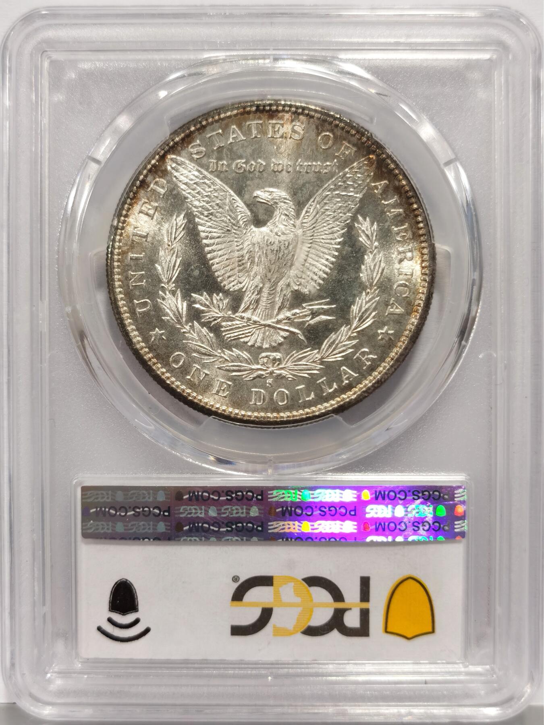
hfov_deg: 27.0
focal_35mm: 54
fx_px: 1131
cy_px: 362
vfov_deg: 35.5
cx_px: 272
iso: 100
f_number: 16
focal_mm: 5.56
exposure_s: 1/100
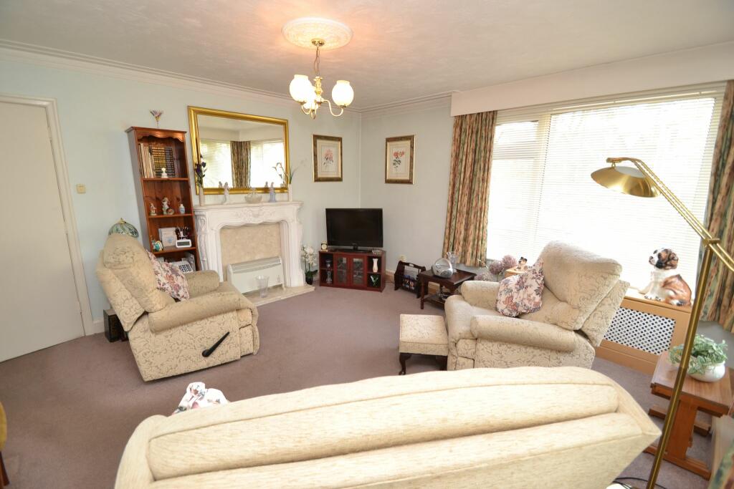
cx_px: 367
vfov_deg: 77.3
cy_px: 244
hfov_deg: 100.4
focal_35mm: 15
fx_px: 306
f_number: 4
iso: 400
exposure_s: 1/60
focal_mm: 10
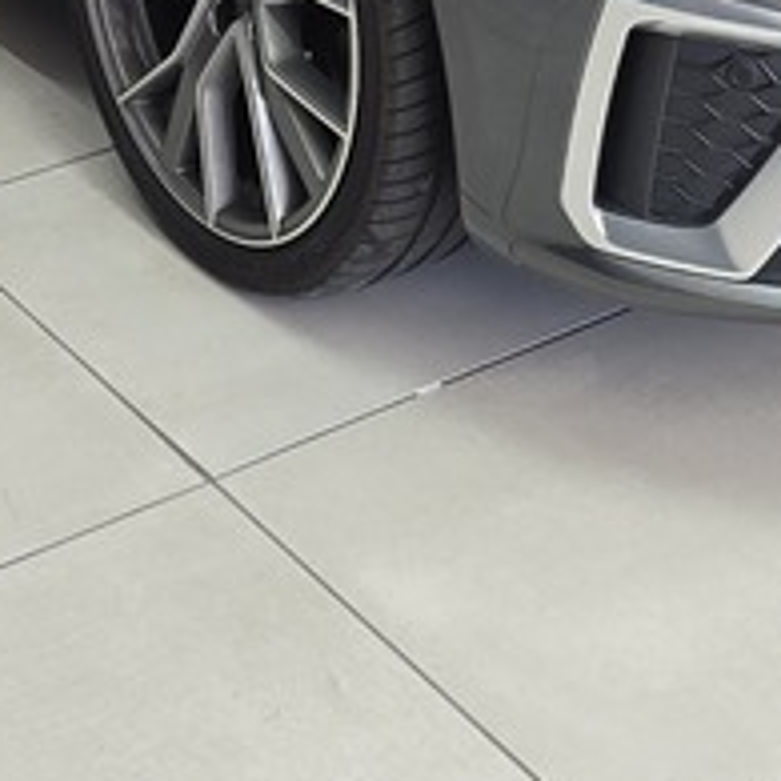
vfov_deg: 14.3
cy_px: -633
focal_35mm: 107
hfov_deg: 16.3
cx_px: 457
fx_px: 2731
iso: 80
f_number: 1.7
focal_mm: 6.3
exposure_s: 1/100
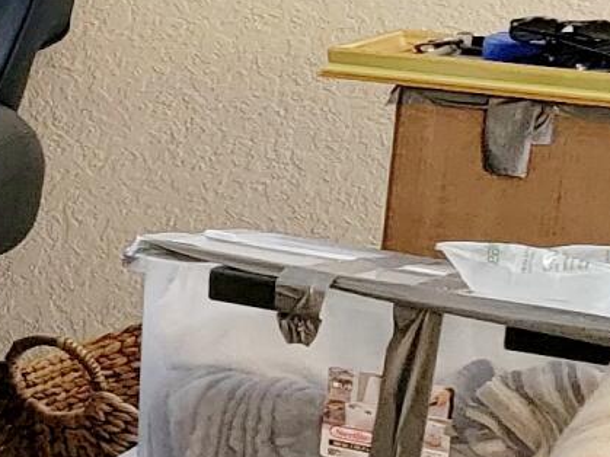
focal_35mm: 172
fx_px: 3030
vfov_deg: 8.6
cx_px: -1424
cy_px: -33
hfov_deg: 8.7
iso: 250
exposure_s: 1/120
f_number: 1.8
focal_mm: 6.7
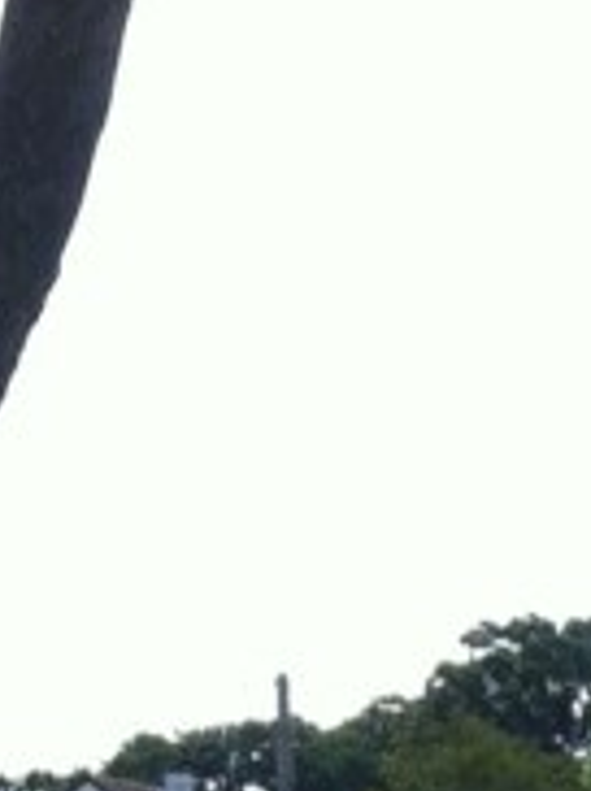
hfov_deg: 5.8
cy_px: 2525
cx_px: 1517
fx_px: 5613
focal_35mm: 246
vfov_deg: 7.1
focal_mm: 3.85
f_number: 2.8
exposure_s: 1/970
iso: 80
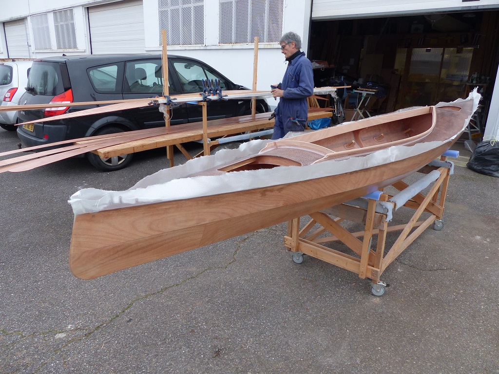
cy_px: 187
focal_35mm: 25
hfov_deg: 69.4
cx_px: 250
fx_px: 360
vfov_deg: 54.9
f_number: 2.8
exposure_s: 1/80
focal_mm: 4.5
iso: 100
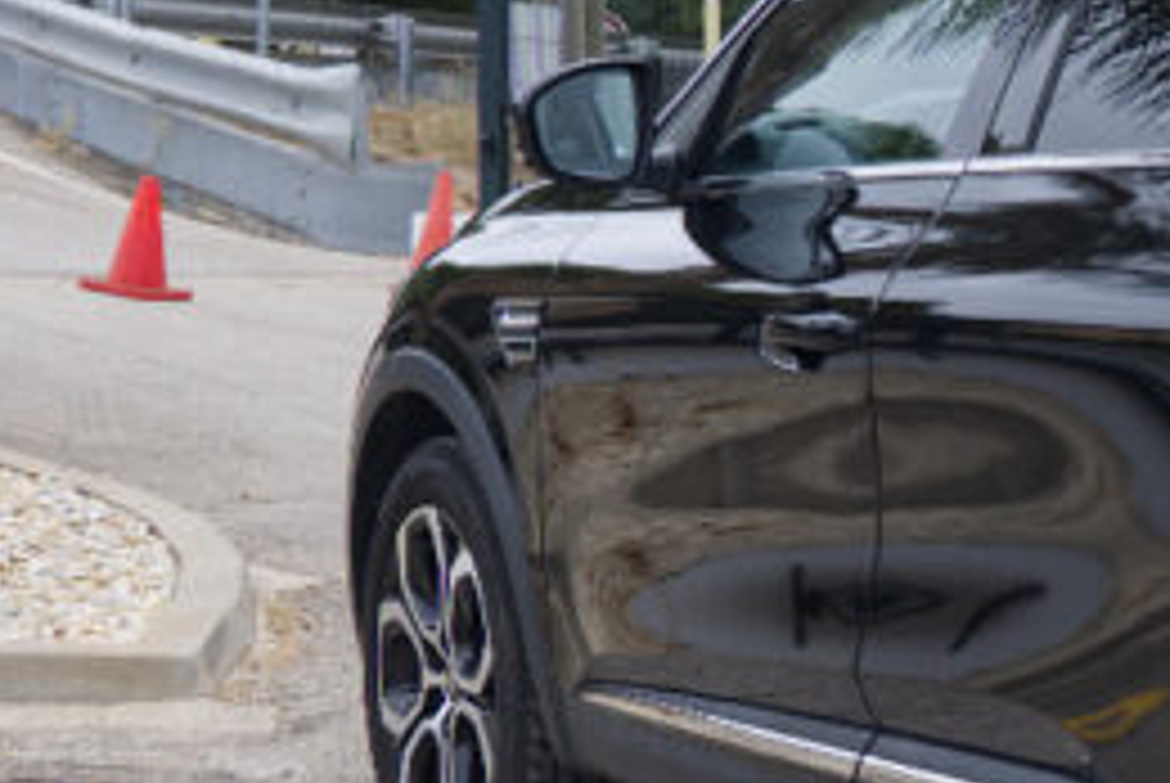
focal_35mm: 114
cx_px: 1890
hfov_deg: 16.0
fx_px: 3709
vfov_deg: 12.0
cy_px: 598
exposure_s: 1/100
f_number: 8
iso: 160
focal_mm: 19.2
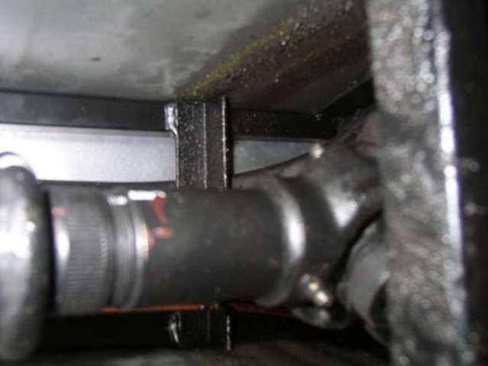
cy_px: 183
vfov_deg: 39.7
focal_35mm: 36
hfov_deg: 51.3
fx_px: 508
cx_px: 244
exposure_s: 1/30
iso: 100
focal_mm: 5.6
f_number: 2.8
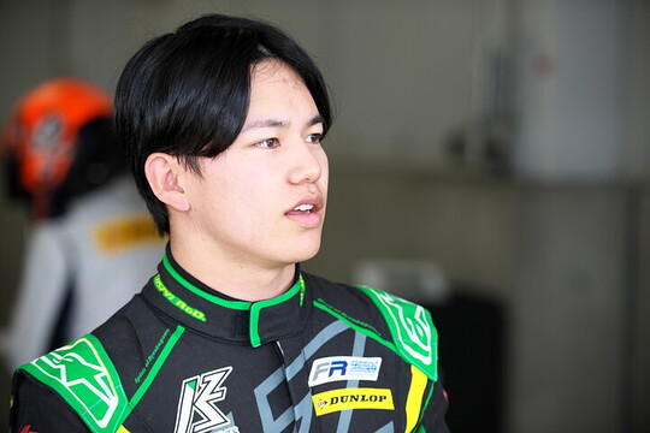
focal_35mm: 120
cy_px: 216
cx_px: 325
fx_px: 2166
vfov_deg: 11.4
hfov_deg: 17.1
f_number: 4.8
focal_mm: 120
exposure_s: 1/250
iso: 800
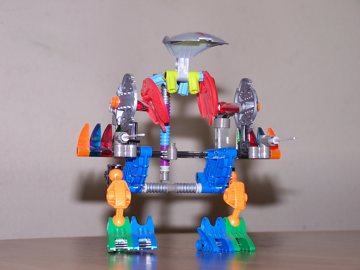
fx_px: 1092
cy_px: 135
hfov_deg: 18.7
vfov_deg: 14.1
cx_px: 180
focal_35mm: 105
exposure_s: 1/90
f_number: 3.2
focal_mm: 17.5
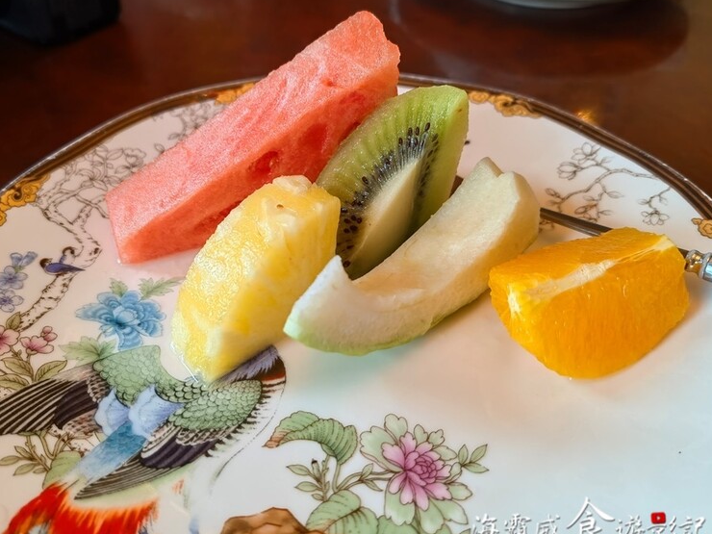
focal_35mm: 31
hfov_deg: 58.2
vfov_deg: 45.4
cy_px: 255
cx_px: 316
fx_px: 638
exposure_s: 1/119
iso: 125
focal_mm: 5.54
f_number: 1.8
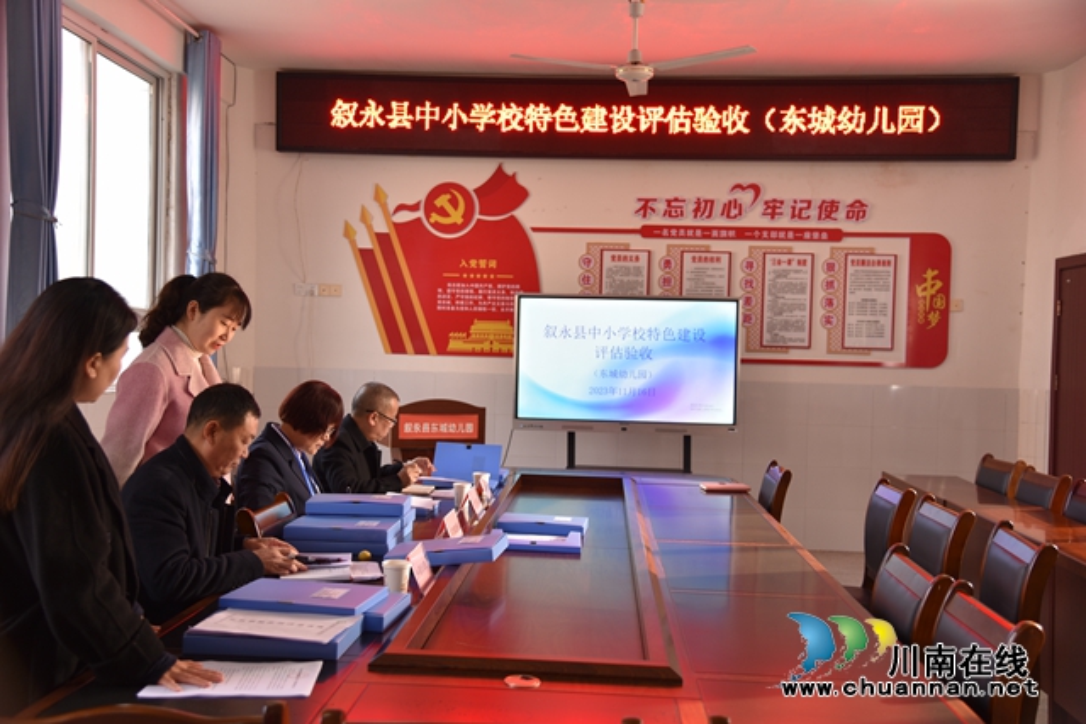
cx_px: 543
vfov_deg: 35.1
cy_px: 362
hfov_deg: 50.7
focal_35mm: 38
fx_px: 1147
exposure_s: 1/60
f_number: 4
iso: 320
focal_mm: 38
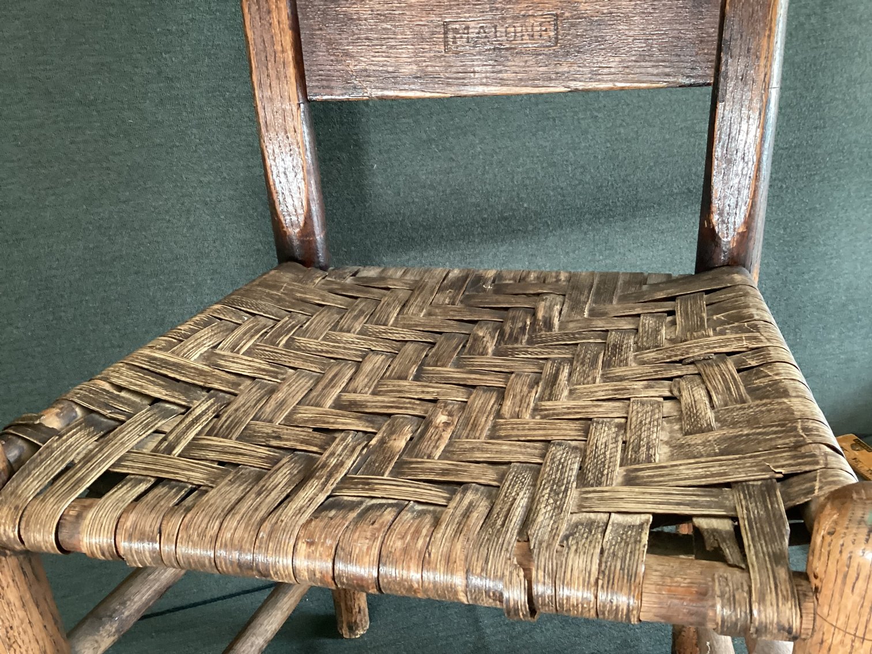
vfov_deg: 45.4
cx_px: 436
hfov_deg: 58.3
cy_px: 327
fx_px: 781
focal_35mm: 31
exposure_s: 1/33
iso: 320
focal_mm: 3.3
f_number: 2.4
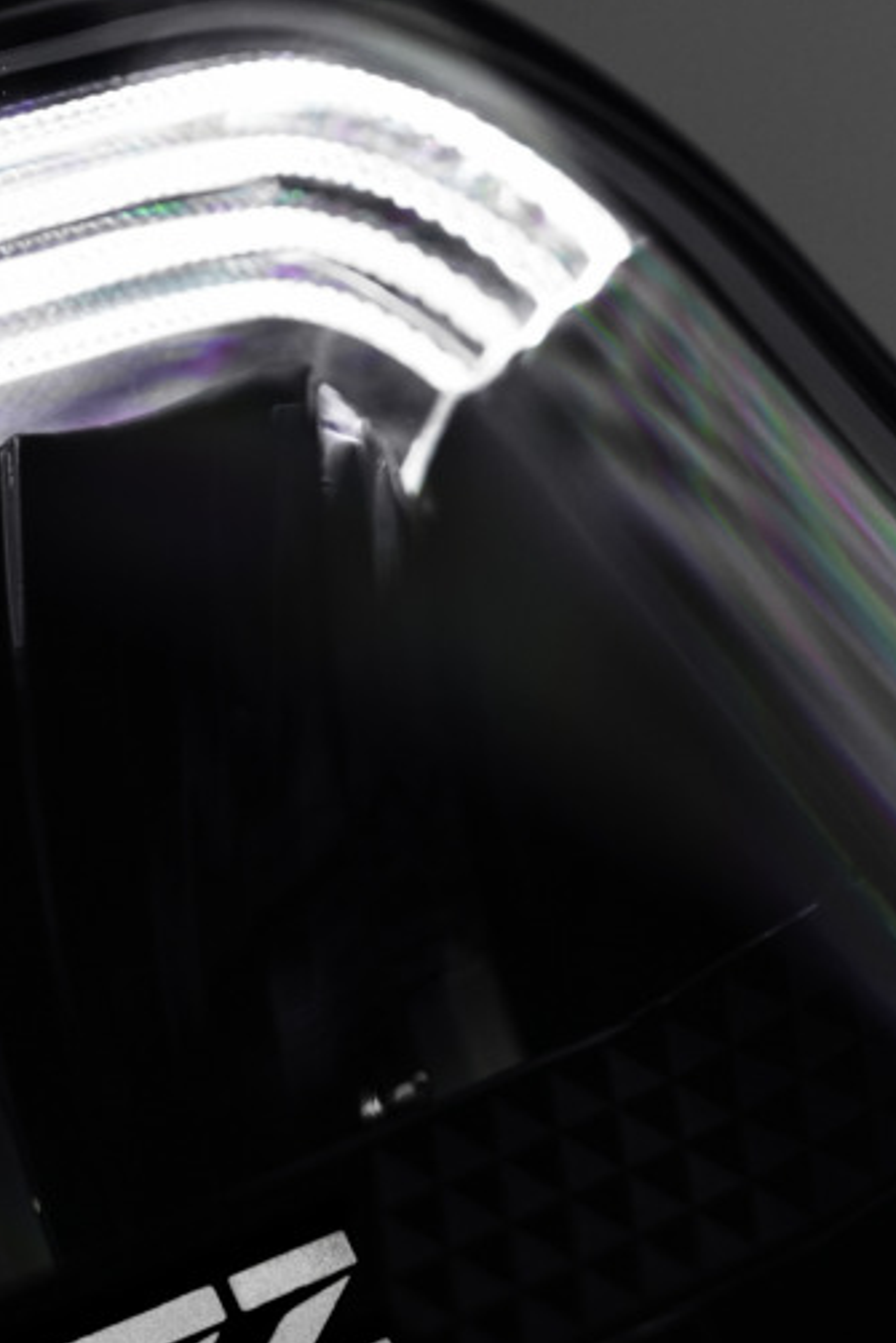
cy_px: -166
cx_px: 166
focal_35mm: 130
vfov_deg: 15.3
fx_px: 4850
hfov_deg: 10.5
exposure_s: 1/60
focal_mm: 34
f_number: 4
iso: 1000
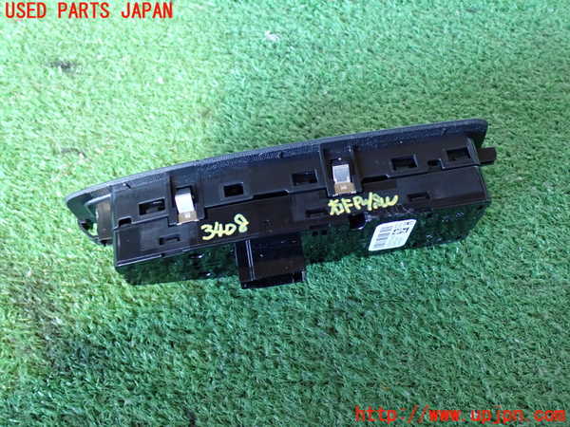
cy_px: 214
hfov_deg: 49.0
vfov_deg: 37.7
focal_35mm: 38
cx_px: 285
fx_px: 626
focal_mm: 6.83
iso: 800
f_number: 2.7
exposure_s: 1/20
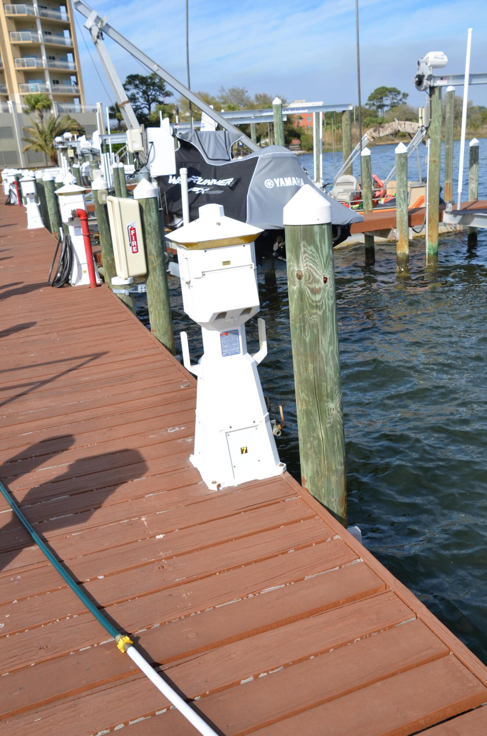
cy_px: 368
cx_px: 244
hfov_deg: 41.5
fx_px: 642
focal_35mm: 32
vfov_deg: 59.6
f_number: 8
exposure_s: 1/250
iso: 100
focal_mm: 21
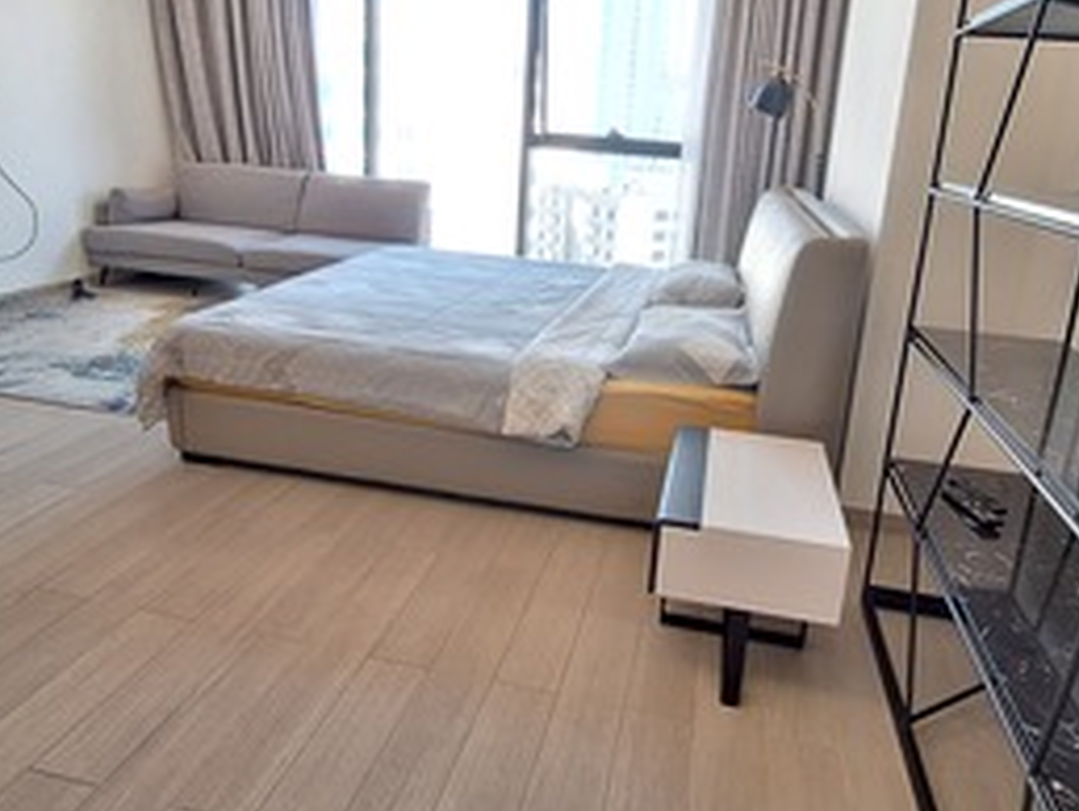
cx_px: 588
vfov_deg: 58.1
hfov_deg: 73.7
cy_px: 299
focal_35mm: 23
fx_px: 718
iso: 160
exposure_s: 1/33
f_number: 2.2
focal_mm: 1.74
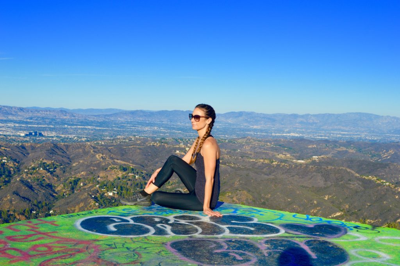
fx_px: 500
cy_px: 133
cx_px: 200
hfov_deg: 43.6
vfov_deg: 29.8
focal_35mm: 45
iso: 100
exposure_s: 1/250
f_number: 8
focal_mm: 30
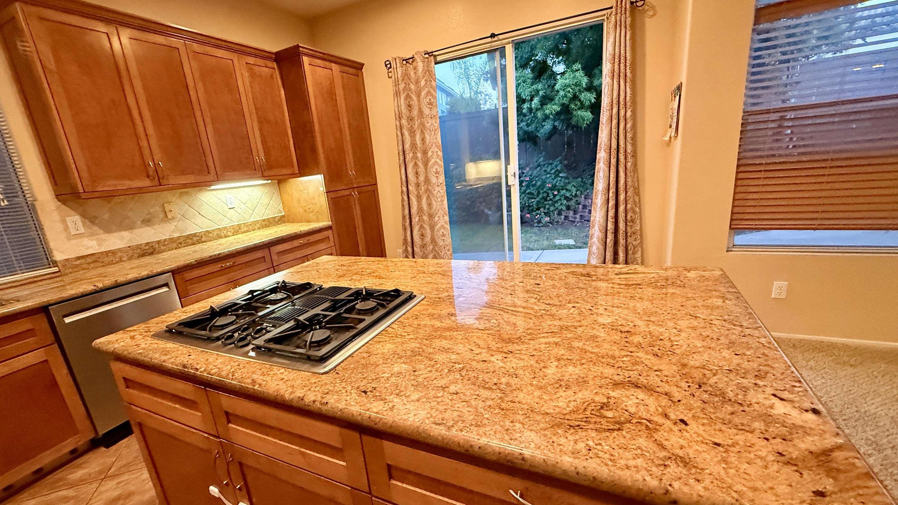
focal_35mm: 16
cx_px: 435
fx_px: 381
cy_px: 266
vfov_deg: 67.0
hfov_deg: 99.3
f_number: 2.2
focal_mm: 2.22
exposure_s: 1/60
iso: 800
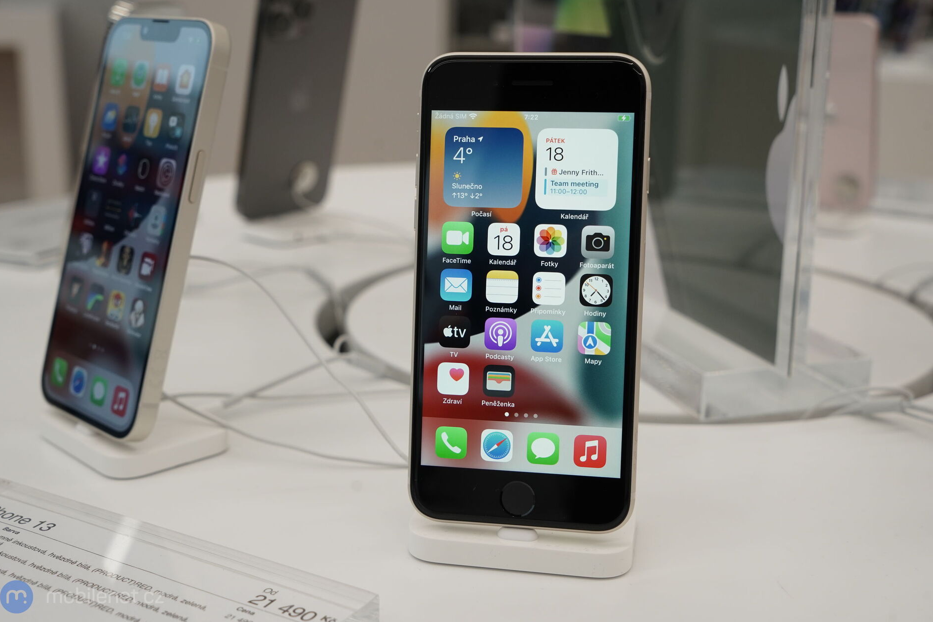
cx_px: 464
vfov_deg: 29.2
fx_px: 1192
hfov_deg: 42.7
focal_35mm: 46
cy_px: 309
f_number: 7.1
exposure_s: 1/160
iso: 1000
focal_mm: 45
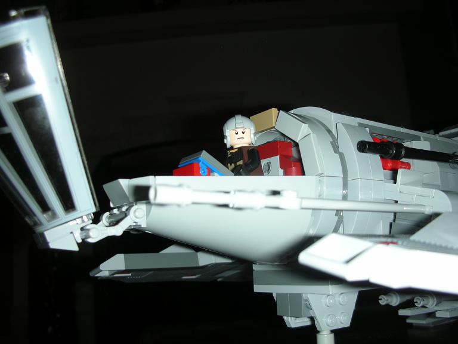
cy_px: 172
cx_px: 229
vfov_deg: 40.7
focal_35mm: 35
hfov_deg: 52.6
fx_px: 463
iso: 50
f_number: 2.8
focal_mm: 5.8
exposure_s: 1/60
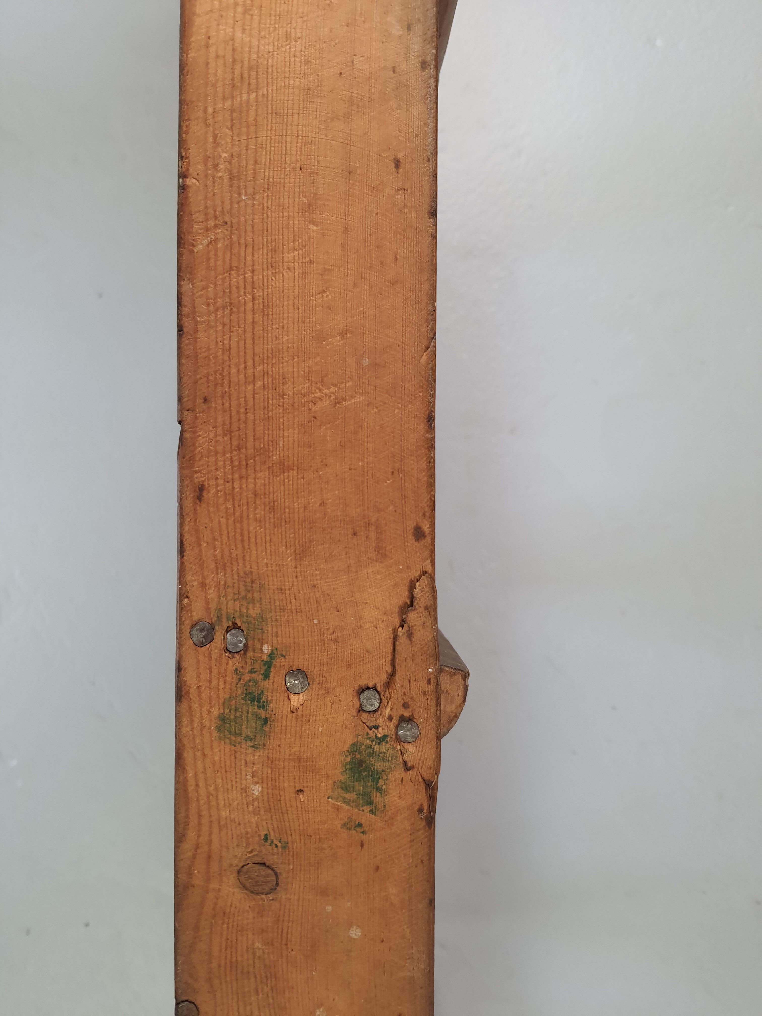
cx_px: 381
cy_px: 508
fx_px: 763
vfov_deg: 67.3
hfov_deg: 53.1
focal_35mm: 26
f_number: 1.7
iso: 160
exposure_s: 1/120
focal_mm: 4.32
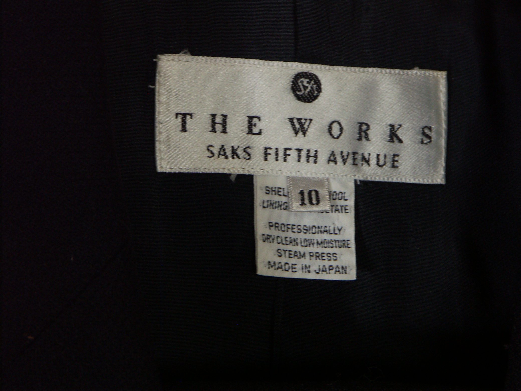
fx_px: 3010
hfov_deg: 9.9
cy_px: 196
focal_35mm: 200
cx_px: 260
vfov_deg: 7.4
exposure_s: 1/10
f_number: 7.1
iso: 100
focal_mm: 50.8
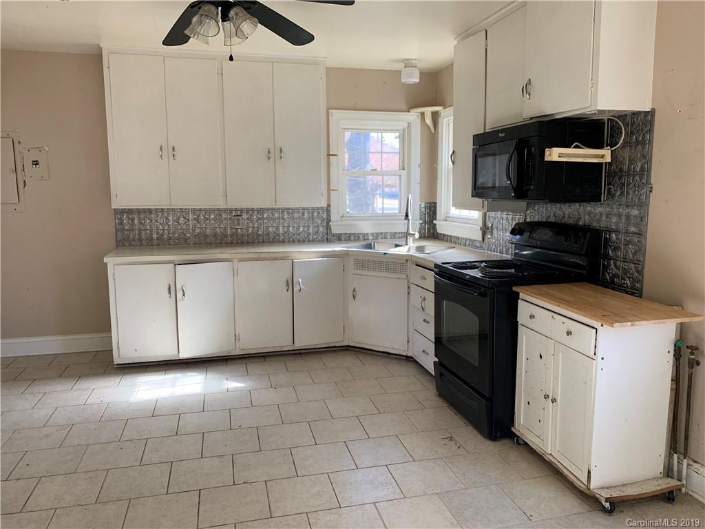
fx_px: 530
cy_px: 264
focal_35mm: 26
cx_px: 352
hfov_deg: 67.3
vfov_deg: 53.1
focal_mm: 4.25
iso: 100
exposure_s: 1/114
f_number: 1.8
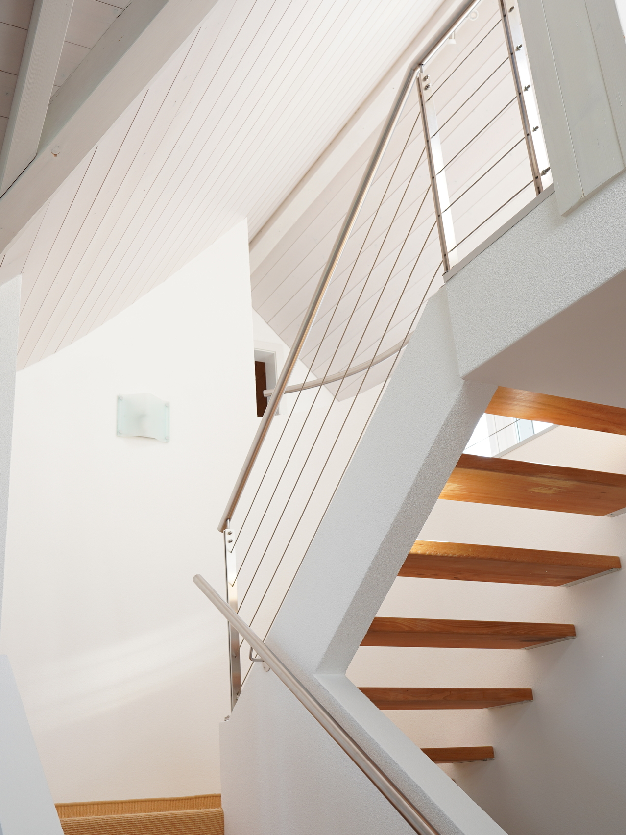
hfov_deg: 36.8
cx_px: 271
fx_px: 940
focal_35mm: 39
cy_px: 417
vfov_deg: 47.9
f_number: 4
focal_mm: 18
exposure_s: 1/60
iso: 100
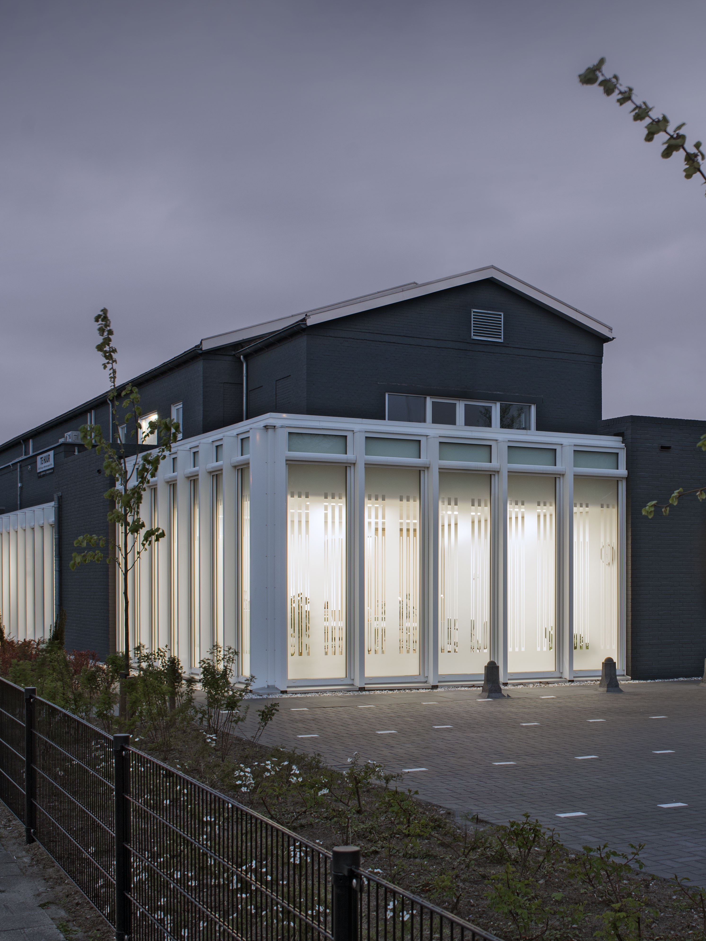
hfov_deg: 28.1
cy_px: 475
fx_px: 1387
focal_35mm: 51
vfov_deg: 37.5
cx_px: 534
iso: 100
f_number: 8
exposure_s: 1
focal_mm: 35
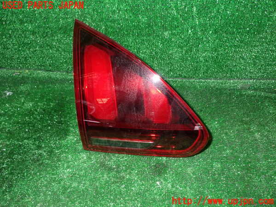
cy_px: 104
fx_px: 255
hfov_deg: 56.8
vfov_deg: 44.2
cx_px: 138
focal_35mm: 32
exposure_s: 1/30
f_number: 7.1
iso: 800
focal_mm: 5.79
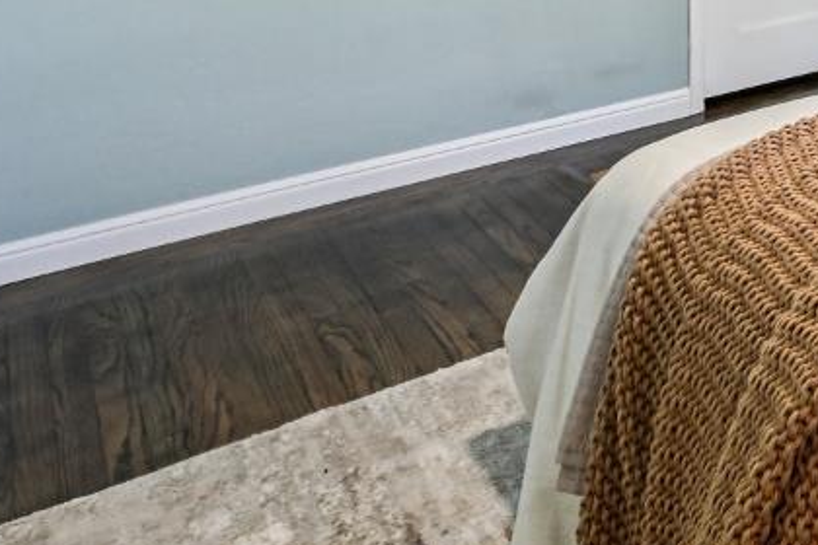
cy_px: -261
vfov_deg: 22.4
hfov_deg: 27.7
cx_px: 1213
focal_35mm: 50
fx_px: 1136
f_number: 13
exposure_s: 1/25
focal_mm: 14
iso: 1600
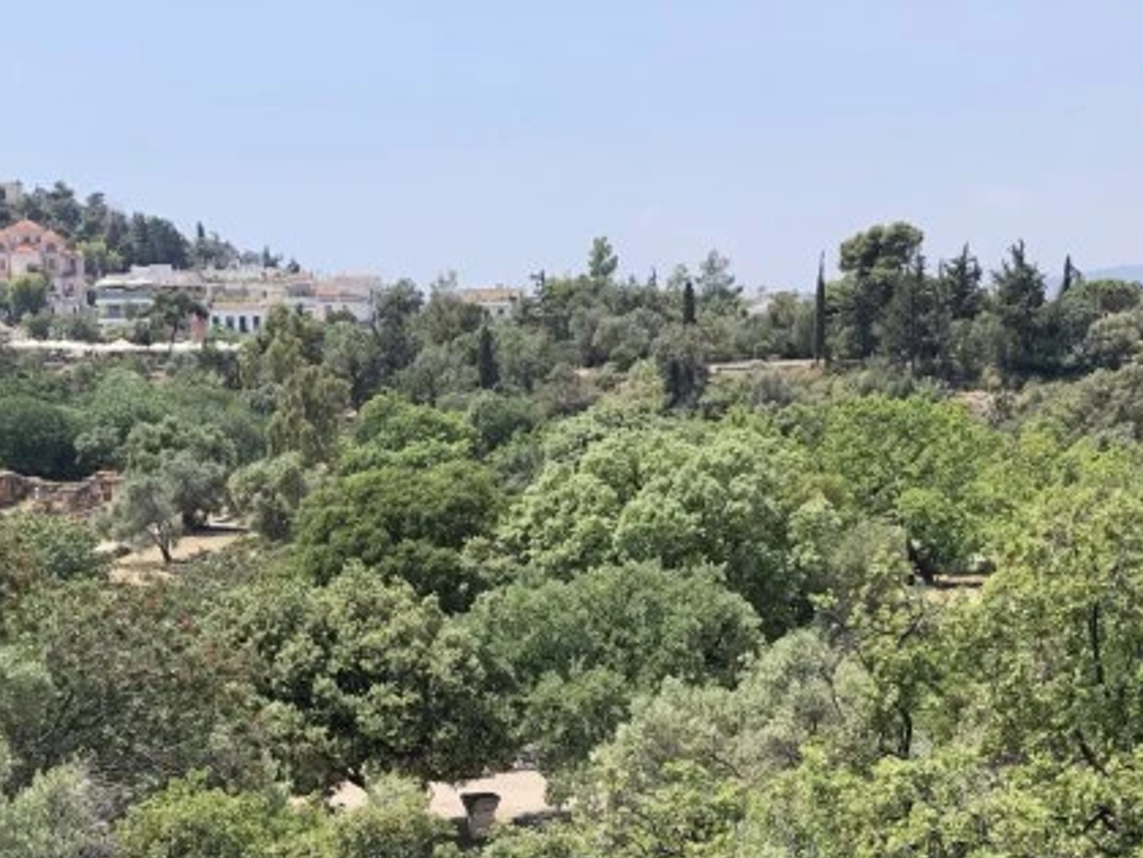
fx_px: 1981
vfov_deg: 23.1
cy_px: 917
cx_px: 569
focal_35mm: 60
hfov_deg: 32.2
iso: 20
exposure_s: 1/906
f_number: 1.8
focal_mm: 4
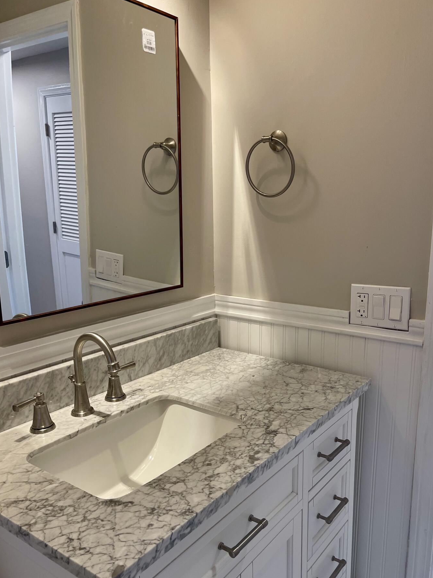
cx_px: 241
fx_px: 467
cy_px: 322
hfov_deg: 49.6
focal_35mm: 28
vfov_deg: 63.3
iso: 125
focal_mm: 5.1
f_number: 1.6
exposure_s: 1/120
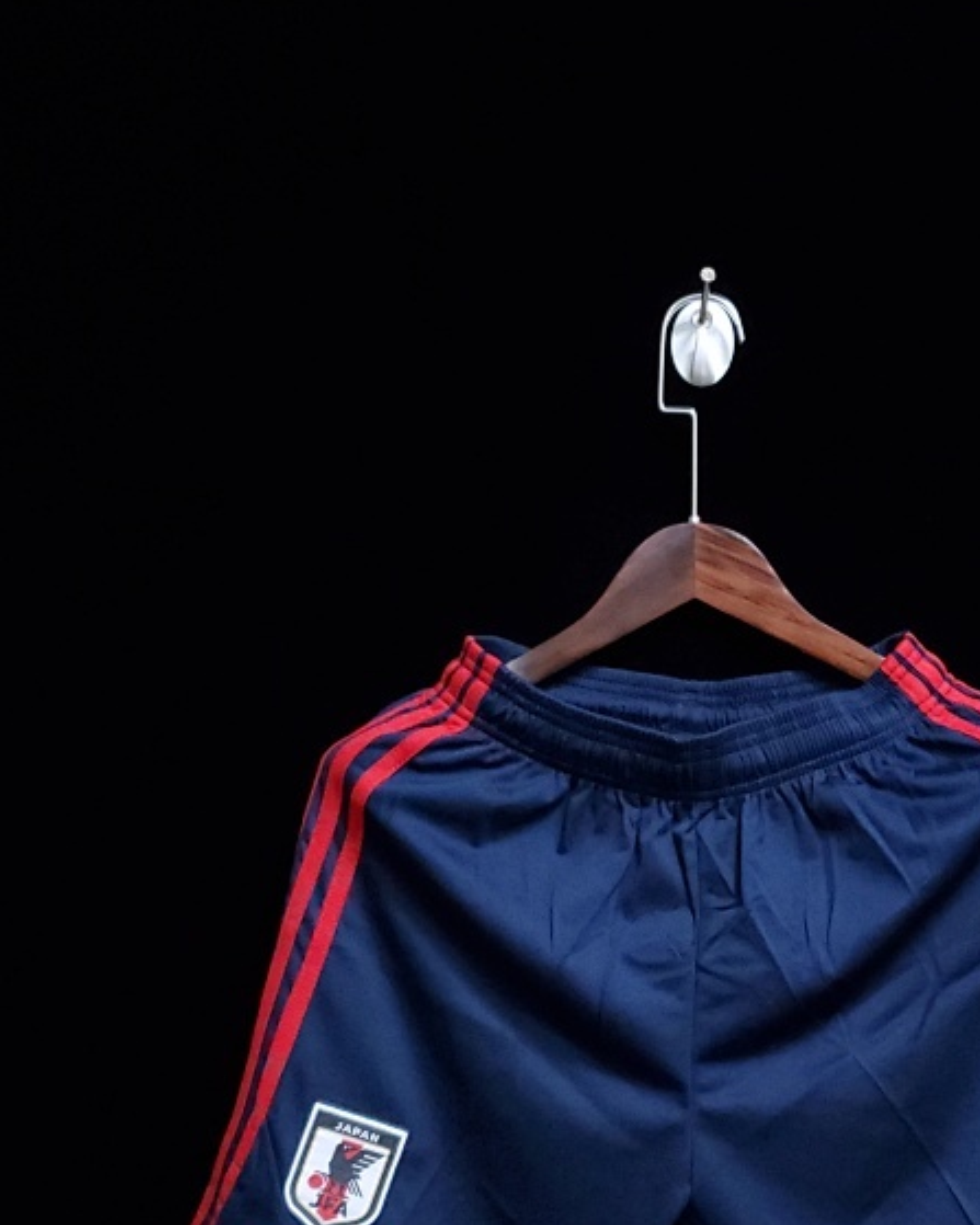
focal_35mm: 49
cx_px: 691
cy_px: 980
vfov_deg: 36.7
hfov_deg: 30.5
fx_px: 1777
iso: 500
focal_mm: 4.3
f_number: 1.5
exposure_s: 1/30
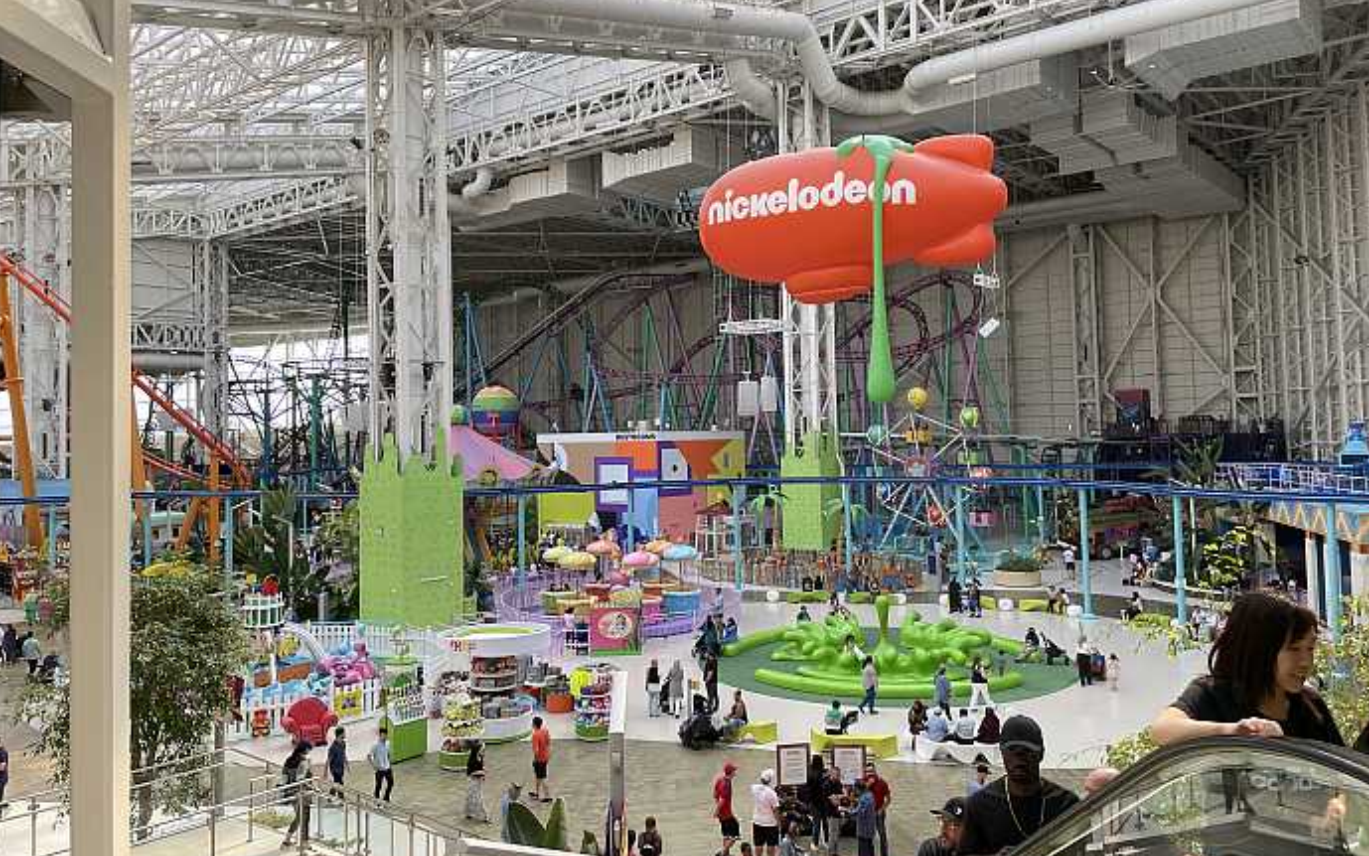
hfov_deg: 66.5
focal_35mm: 28
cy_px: 382
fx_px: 1045
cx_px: 687
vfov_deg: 44.5
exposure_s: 1/491
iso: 32
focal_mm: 4.2
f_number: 1.6
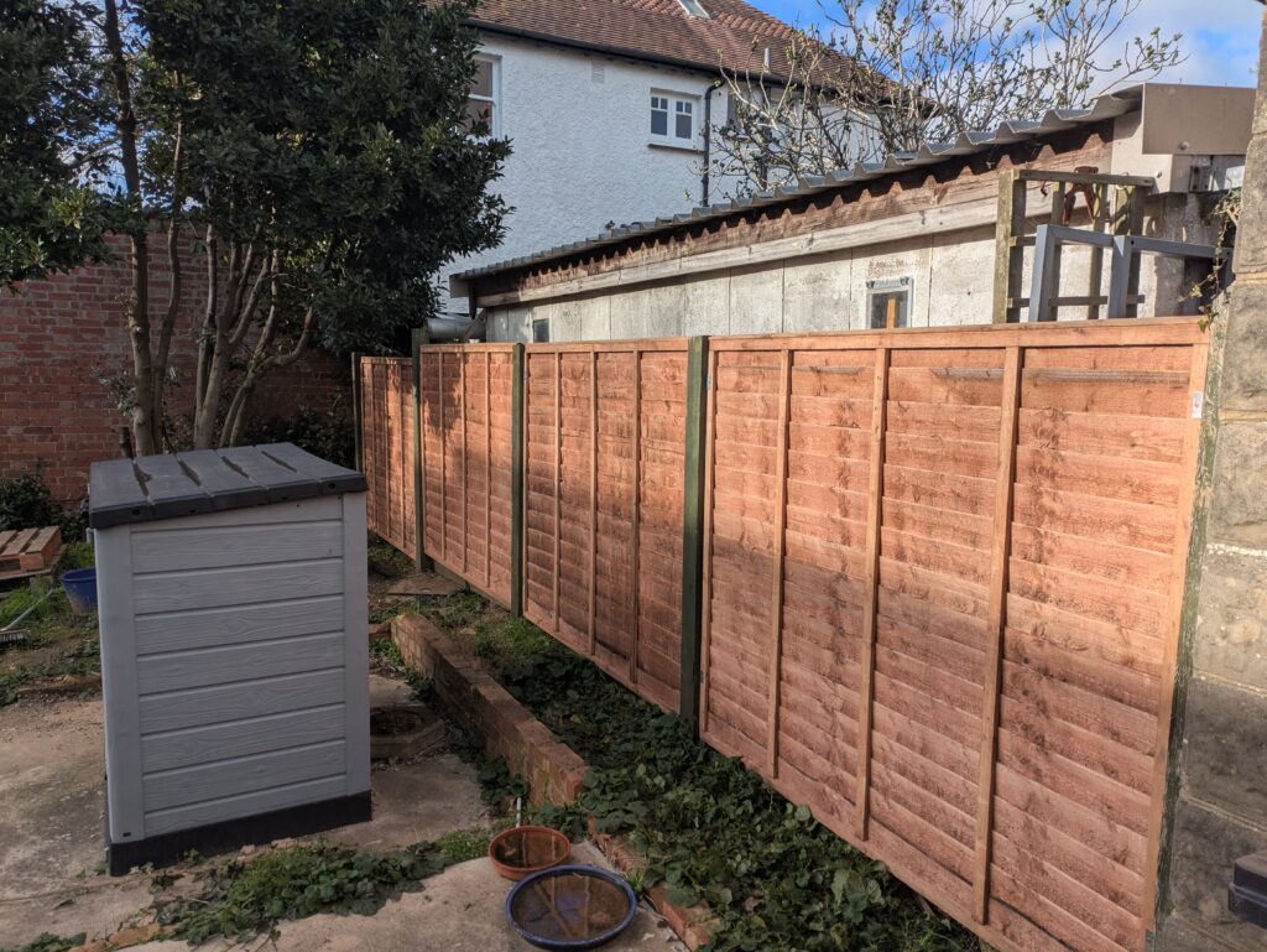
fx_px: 915
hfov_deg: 69.4
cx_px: 634
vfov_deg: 54.9
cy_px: 476
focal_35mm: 25
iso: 43
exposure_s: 1/1580
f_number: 1.89
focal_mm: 5.43
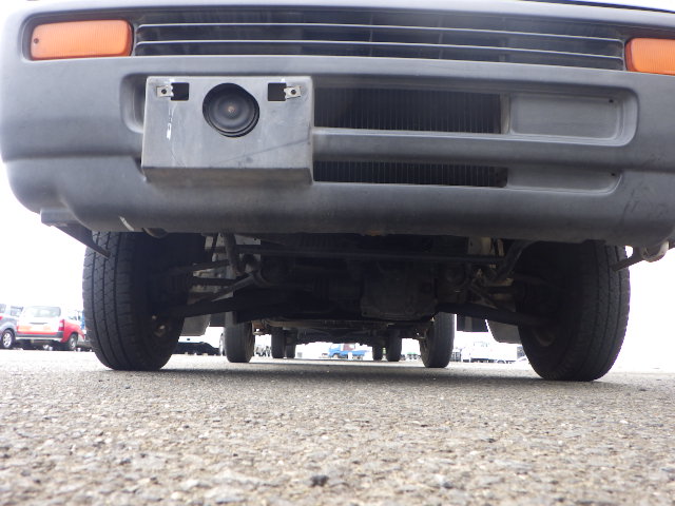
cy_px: 253
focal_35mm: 28
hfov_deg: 63.4
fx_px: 546
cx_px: 338
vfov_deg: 49.7
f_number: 3.5
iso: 125
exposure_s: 1/160
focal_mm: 5
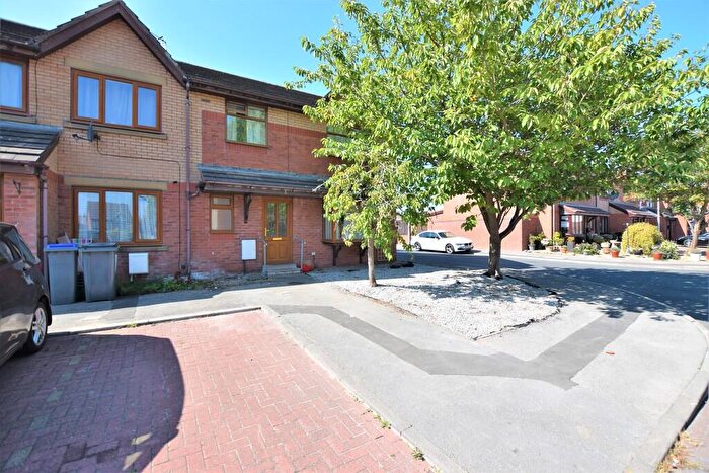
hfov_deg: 100.4
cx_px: 354
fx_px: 295
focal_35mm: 15
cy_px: 236
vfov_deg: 77.4
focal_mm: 10
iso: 100
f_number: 5
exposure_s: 1/250
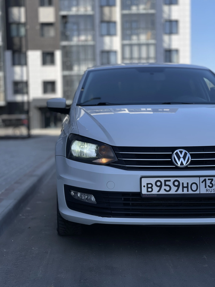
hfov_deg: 22.9
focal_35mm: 64
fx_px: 530
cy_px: 144
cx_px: 108
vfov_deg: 30.3
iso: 32
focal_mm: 7.5
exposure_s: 1/630
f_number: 2.2
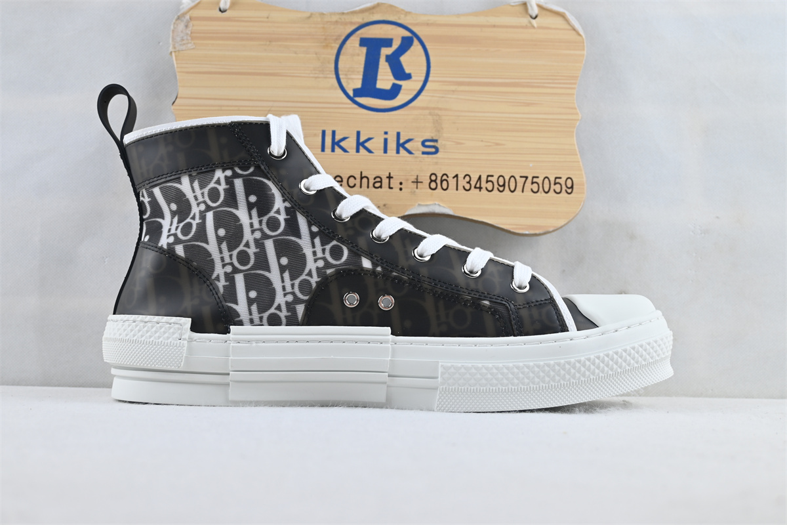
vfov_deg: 33.6
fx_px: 869
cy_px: 262
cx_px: 394
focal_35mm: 40
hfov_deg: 48.7
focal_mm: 26.5
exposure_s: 1/50
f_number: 4.5
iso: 100
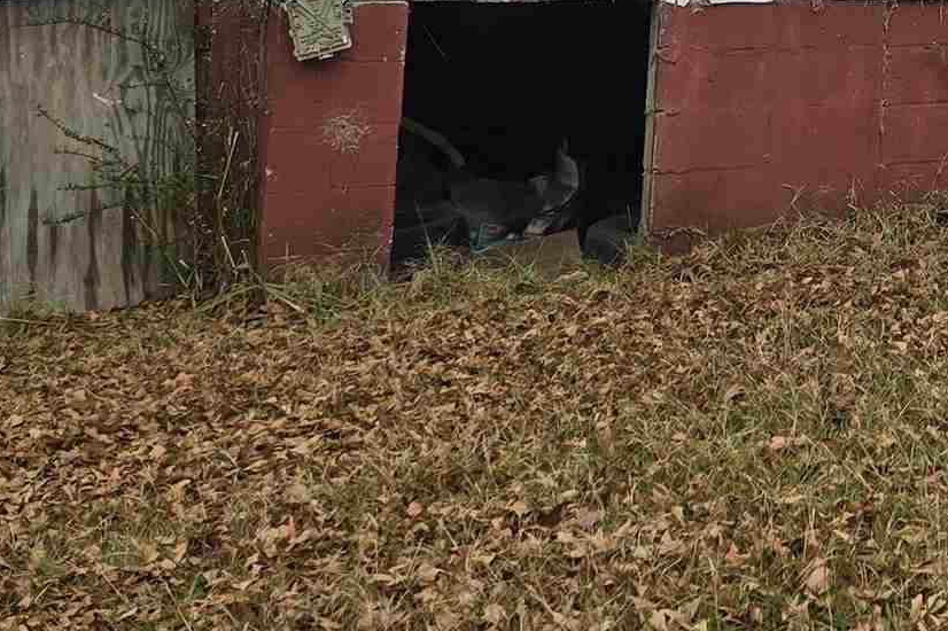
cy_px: -470
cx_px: 1241
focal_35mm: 89
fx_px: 2343
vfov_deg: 13.8
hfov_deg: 20.8
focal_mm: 6.3
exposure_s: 1/313
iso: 12
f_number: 1.7
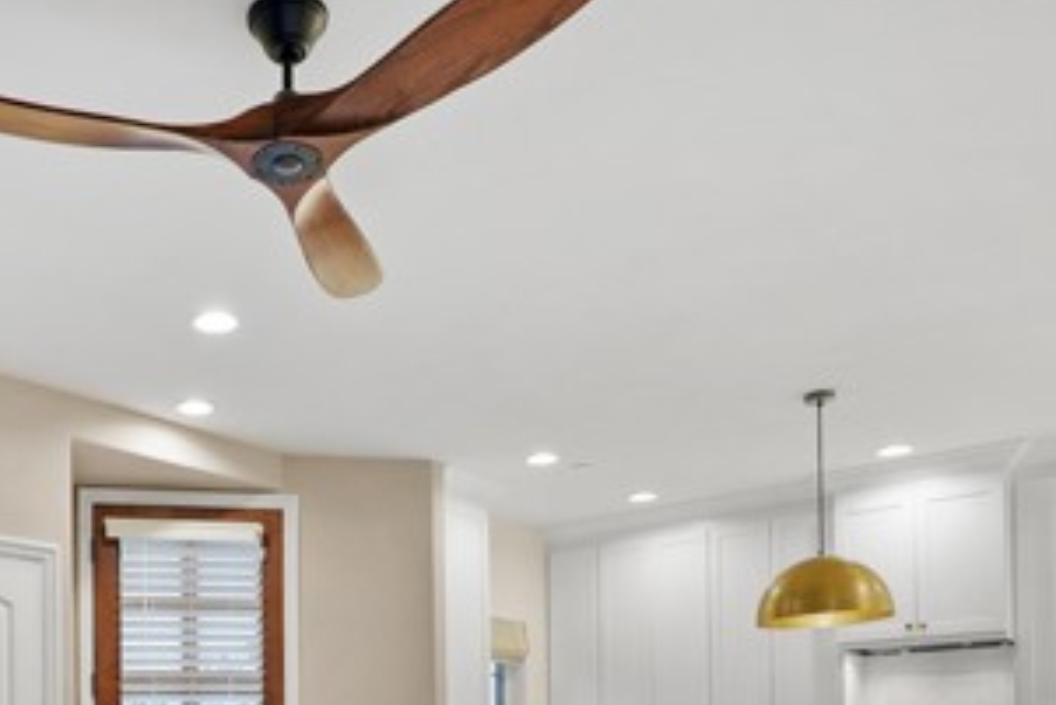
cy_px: 724
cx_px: 270
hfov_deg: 53.4
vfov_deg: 34.9
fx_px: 998
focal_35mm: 34
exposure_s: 1/15
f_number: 4
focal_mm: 16
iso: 1250
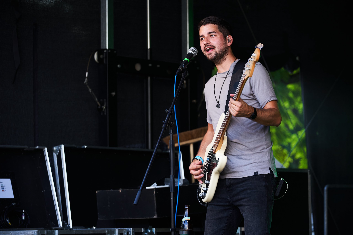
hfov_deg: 15.5
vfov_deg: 10.4
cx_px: 176
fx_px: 1294
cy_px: 118
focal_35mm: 132
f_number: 4
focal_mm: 132
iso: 800
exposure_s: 1/250
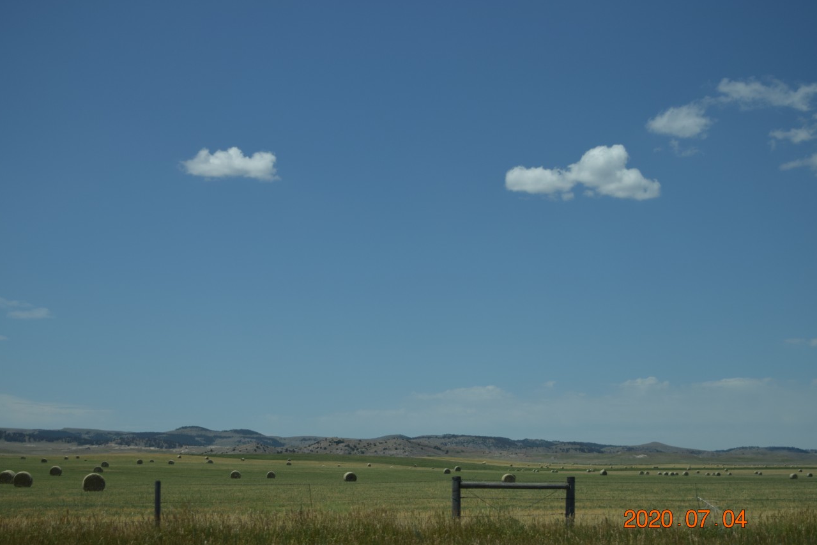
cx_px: 397
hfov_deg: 35.0
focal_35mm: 57
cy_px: 275
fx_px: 1294
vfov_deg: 23.8
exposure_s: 1/3200
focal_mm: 36
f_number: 4.8
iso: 200
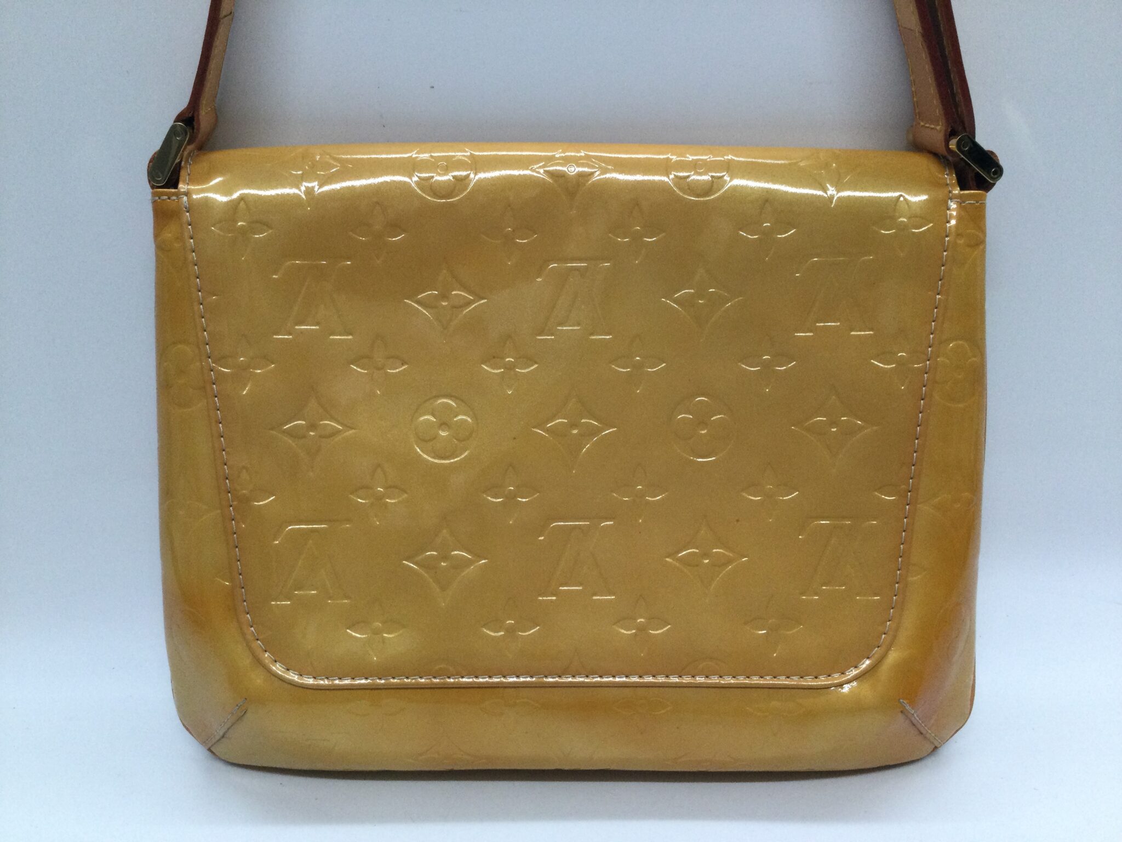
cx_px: 561
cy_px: 421
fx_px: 1005
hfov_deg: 58.4
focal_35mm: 31
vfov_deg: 45.4
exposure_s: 1/30
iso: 40
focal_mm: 3.3
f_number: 2.4
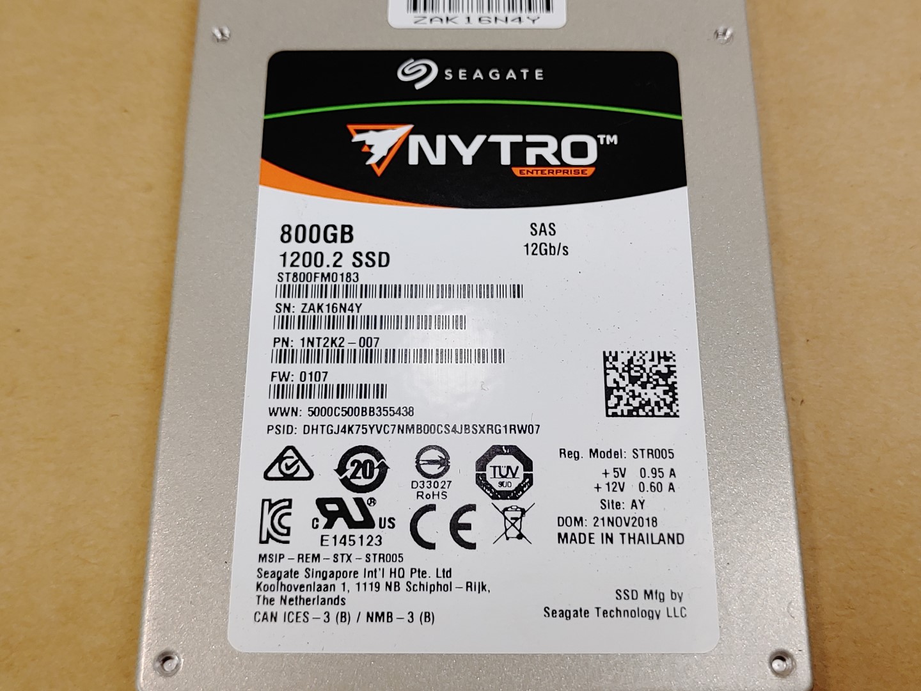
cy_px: 346
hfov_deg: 42.9
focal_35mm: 44
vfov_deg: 32.9
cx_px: 460
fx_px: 1171
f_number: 1.8
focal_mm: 4.36
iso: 50
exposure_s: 1/246
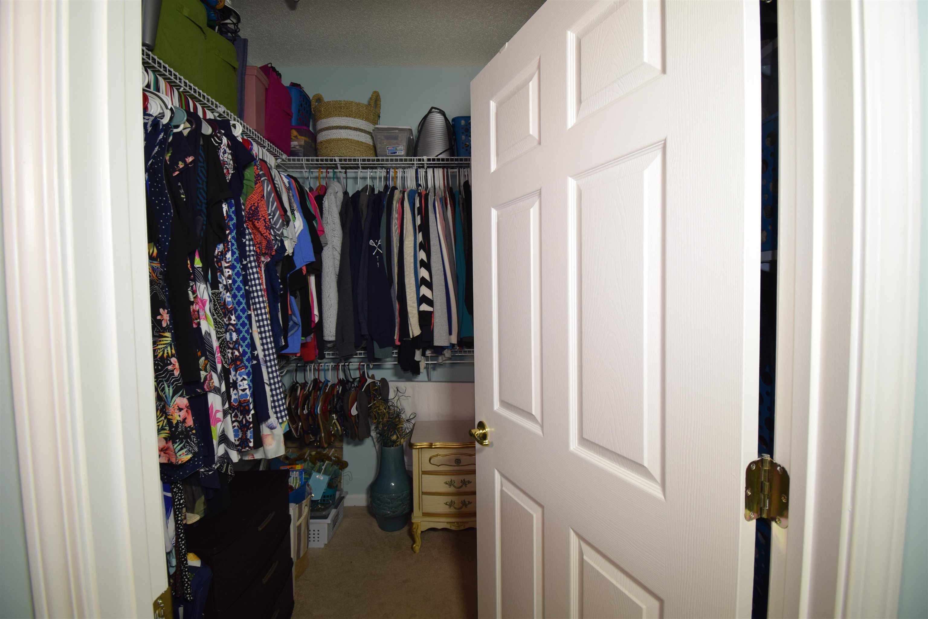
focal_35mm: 15
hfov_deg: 100.4
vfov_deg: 77.3
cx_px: 464
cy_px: 310
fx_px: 387
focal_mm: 10
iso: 220
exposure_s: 1/125
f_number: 5.6
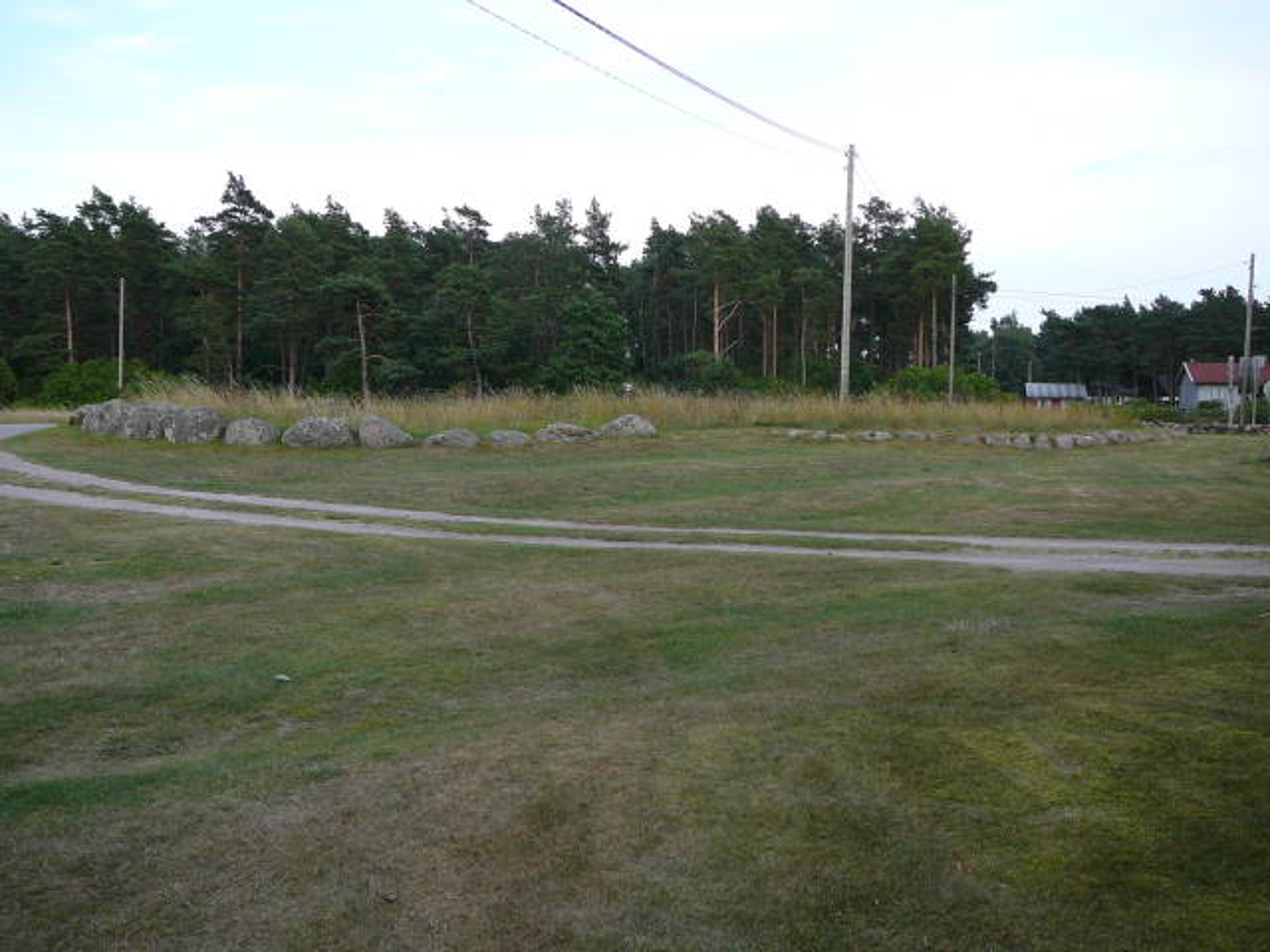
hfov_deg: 52.6
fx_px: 1284
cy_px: 476
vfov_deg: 40.7
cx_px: 635
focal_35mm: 35
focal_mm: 5.2
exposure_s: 1/250
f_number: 2.8
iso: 80
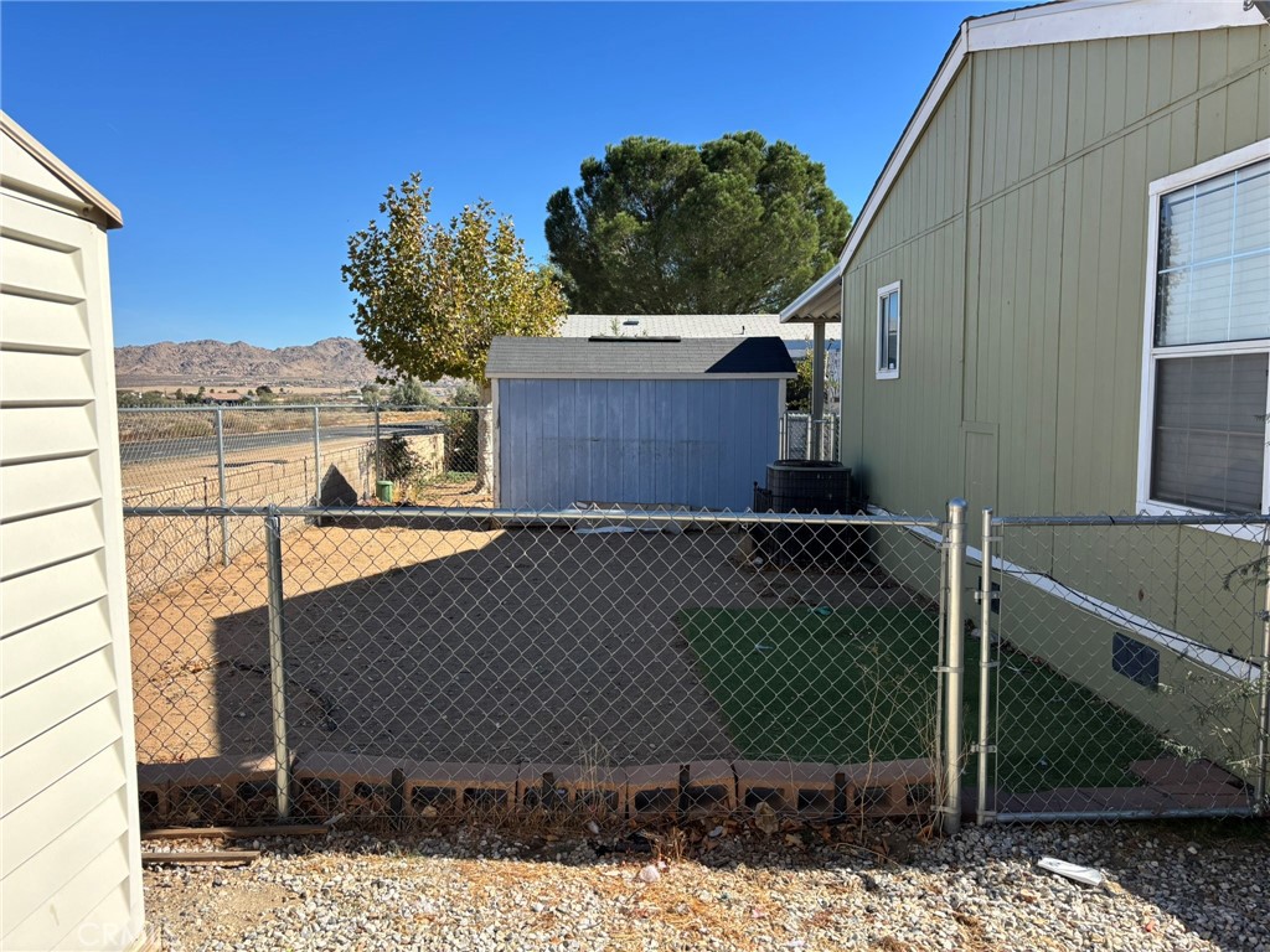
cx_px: 635
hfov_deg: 67.3
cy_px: 476
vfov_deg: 53.1
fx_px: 954
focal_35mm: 26
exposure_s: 1/2151
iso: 50
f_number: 1.6
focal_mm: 5.96
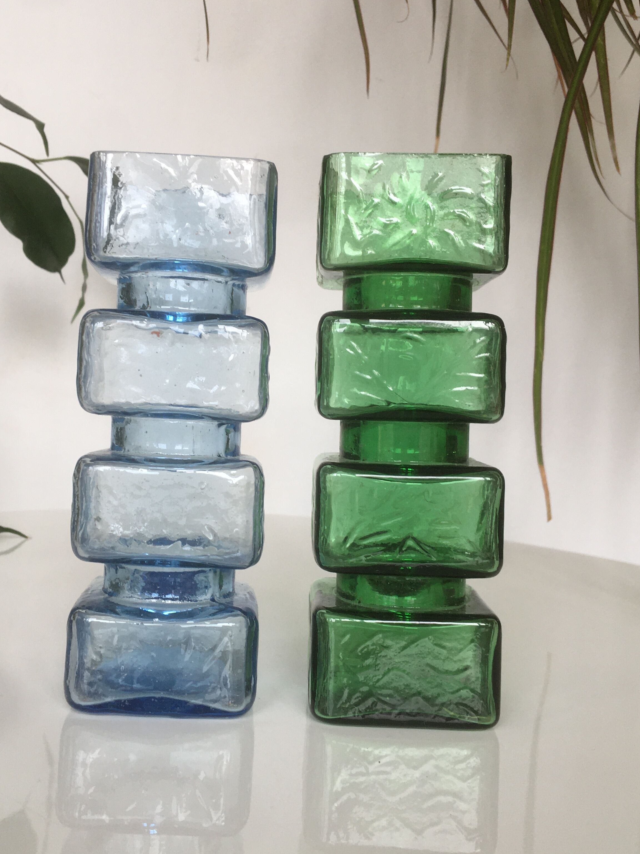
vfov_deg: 49.0
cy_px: 410
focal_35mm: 38
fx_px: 937
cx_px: 282
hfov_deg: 37.7
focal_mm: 4.15
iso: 32
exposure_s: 1/100
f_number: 2.2
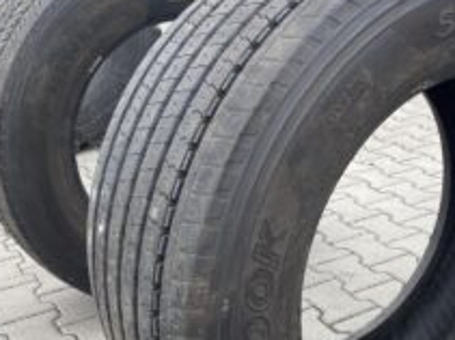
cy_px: 223
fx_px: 696
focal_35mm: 53
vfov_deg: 27.4
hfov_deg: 35.5
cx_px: 334
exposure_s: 1/296
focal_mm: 4.25
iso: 32
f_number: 1.8
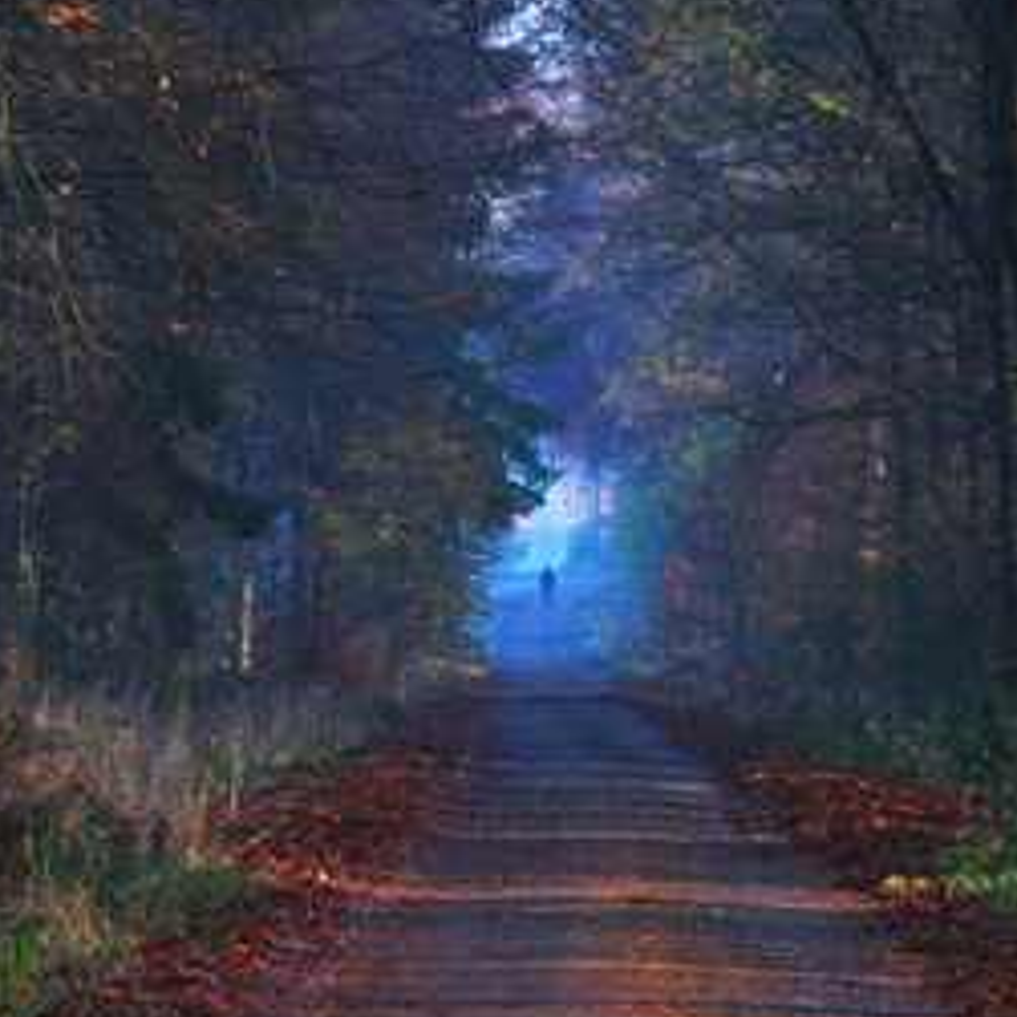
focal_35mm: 287
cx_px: 105
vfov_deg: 6.1
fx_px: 9540
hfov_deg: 6.1
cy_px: 460
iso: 1000
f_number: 22
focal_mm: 122.6
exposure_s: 1/60
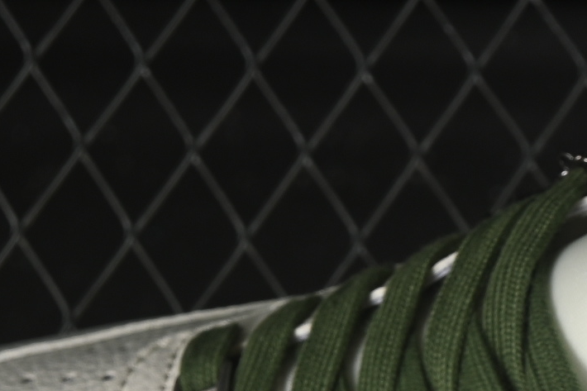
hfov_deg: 7.0
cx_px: 552
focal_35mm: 294
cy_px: 741
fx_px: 4792
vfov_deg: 4.6
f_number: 7.1
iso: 160
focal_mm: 50
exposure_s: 1/80
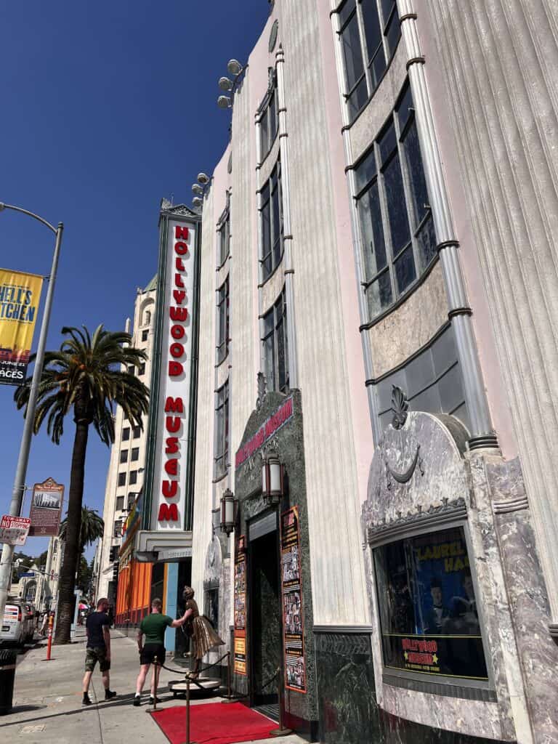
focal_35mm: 26
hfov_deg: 53.1
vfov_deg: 67.3
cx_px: 279
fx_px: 559
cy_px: 372
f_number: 1.5
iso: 50
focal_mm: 5.7
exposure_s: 1/9434
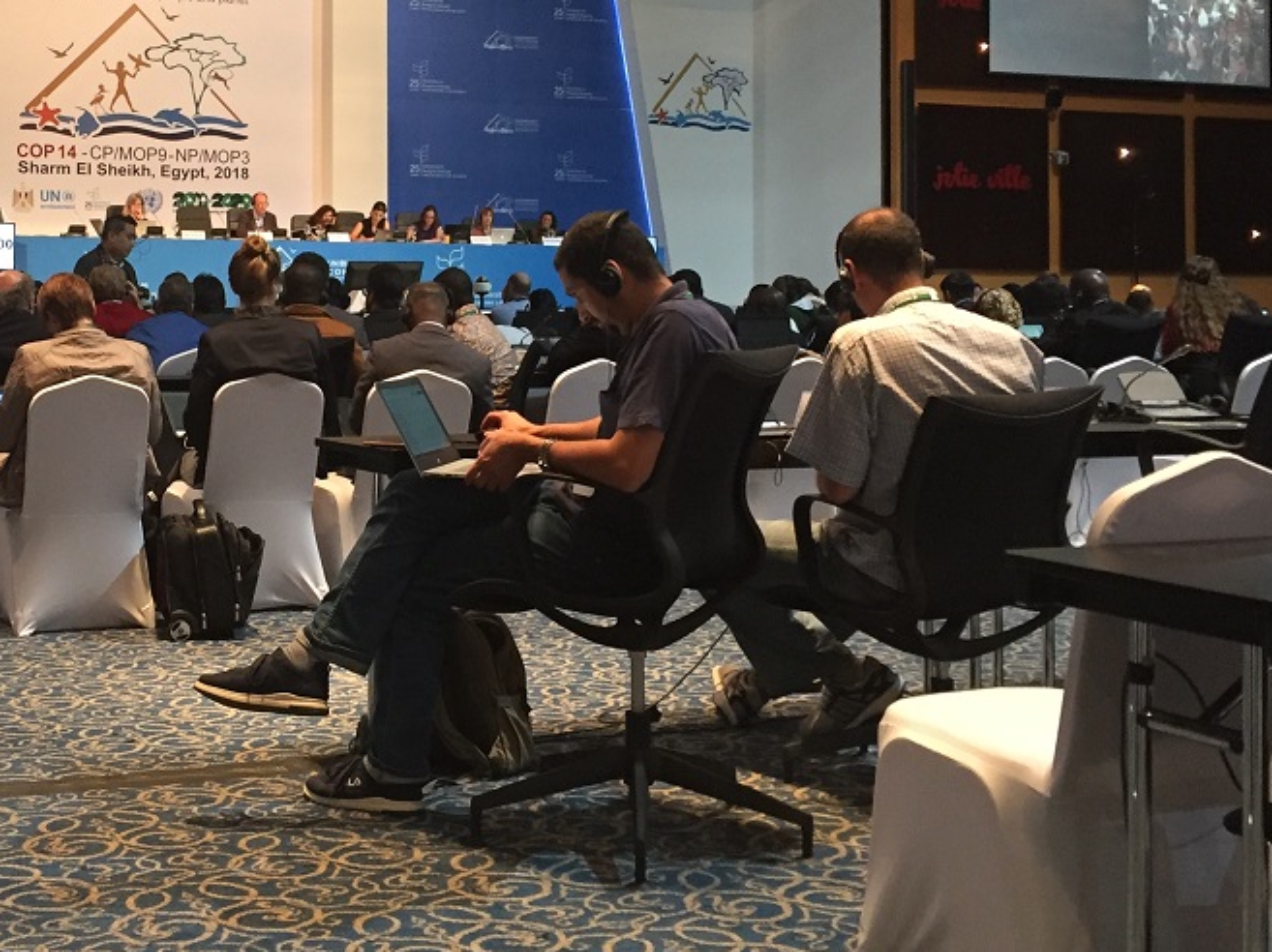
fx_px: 1946
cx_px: 316
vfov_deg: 27.1
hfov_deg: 35.4
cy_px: 244
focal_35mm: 53
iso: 200
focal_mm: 4.15
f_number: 2.2
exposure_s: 1/33
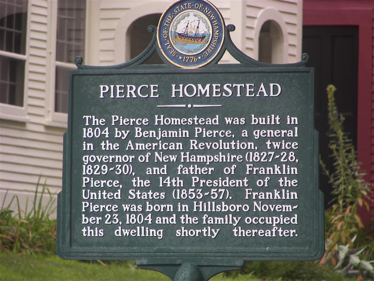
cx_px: 187
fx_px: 4192
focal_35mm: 388
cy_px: 140
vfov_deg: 3.8
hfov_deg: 5.1
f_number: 3.6
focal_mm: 64.4
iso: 64
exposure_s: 1/200
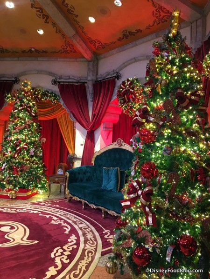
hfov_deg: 48.2
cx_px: 105
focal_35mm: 29
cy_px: 140
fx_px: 235
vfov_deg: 61.7
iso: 100
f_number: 2.2
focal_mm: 4.15
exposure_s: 1/15
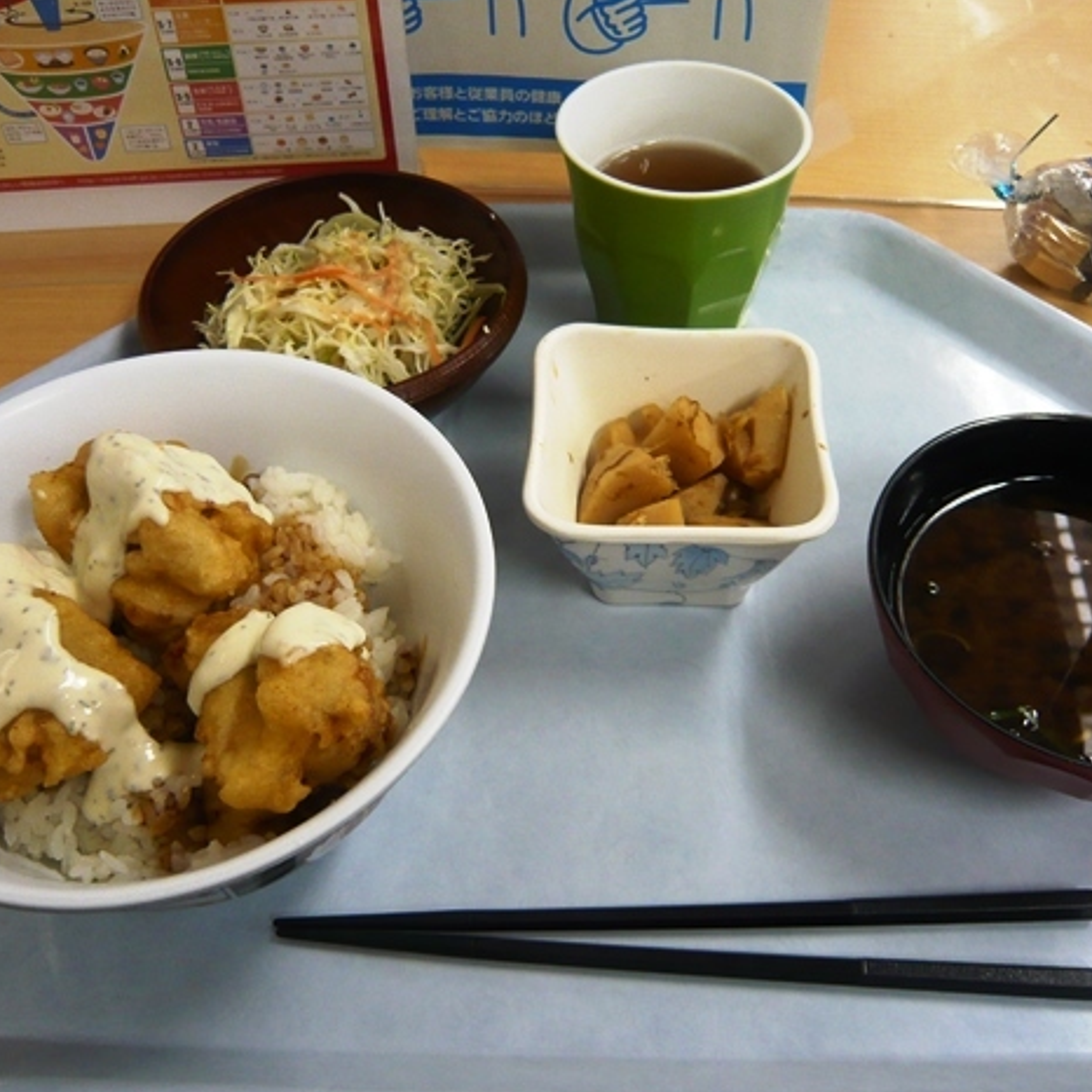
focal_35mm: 34
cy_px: 541
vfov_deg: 48.5
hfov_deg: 48.4
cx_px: 581
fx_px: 1213
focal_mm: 4.6
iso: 200
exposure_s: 1/25
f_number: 2.8
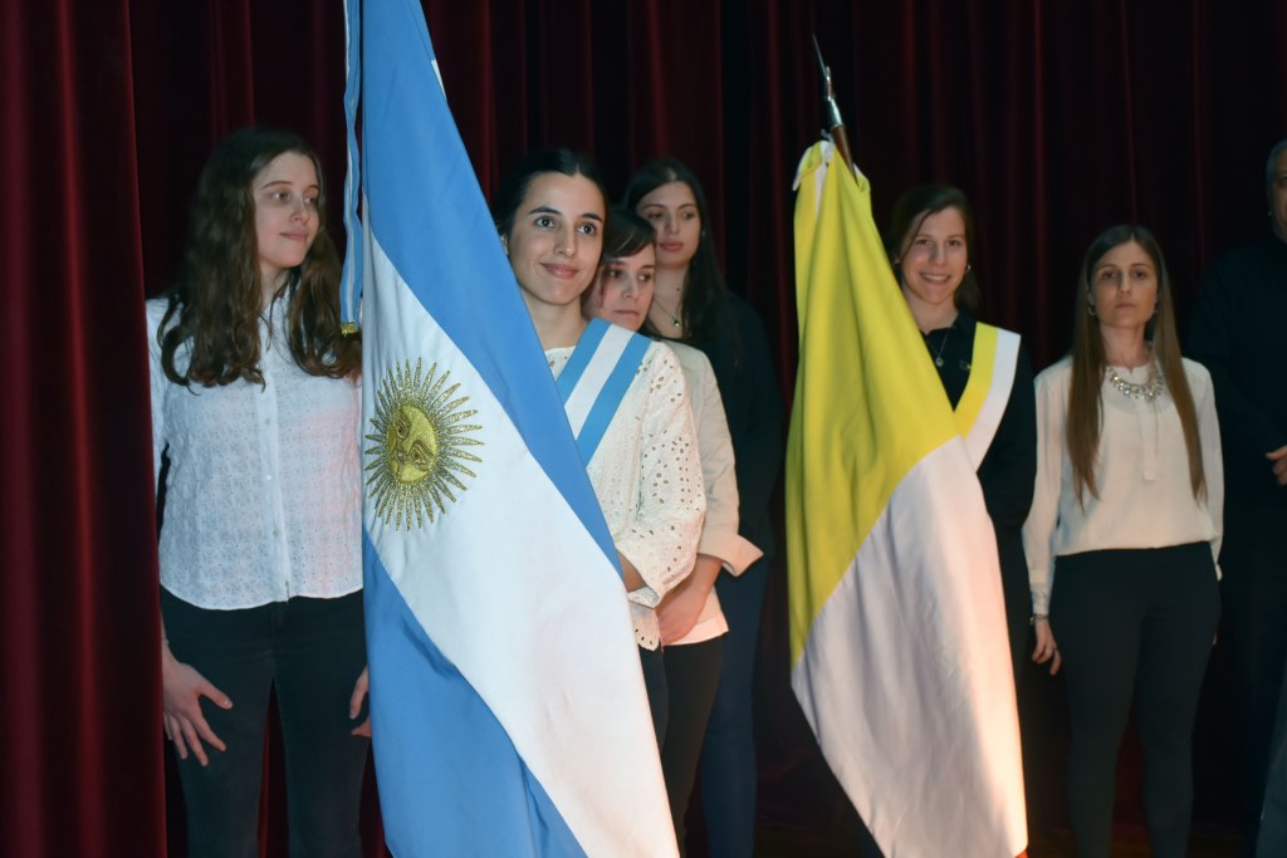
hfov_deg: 41.1
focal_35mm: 48
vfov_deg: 28.1
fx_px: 1716
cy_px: 429
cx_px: 644
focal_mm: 32
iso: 800
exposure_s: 1/60
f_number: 5
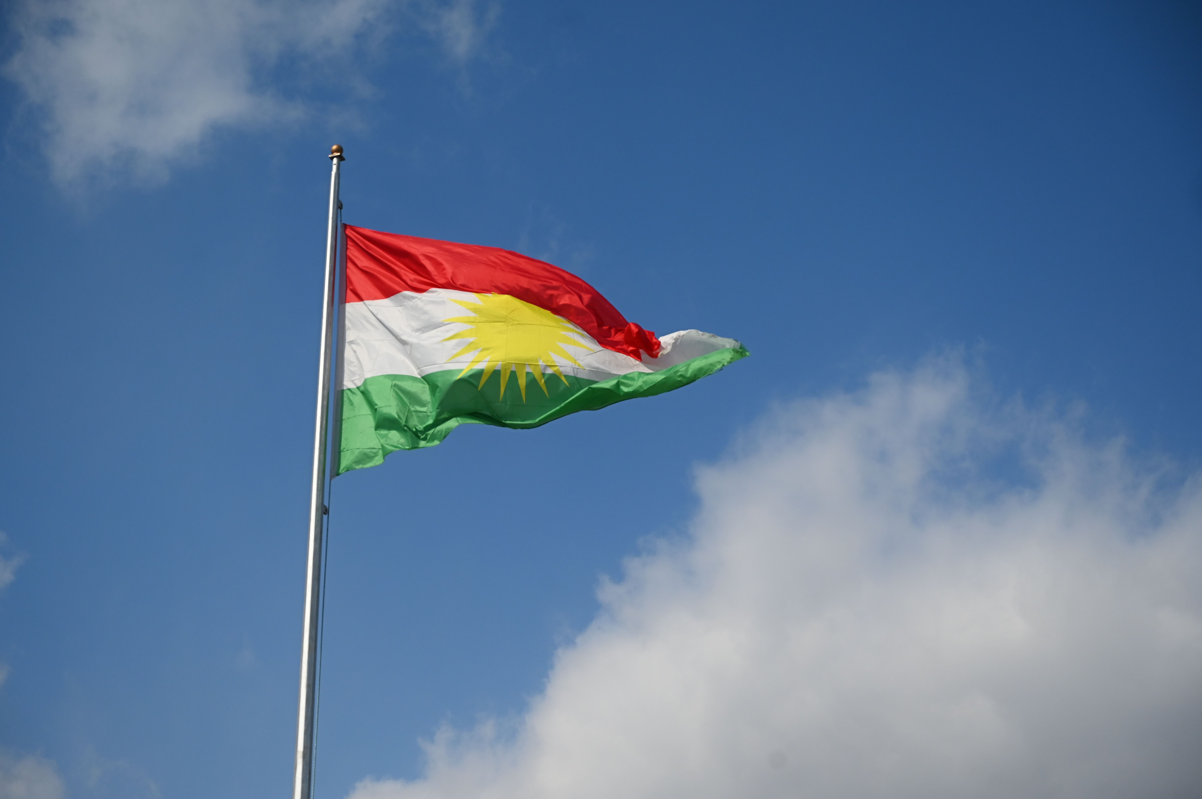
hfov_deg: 28.9
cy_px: 400
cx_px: 601
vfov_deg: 19.4
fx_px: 2336
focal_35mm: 70
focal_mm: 70
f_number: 5
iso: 500
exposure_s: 1/8000
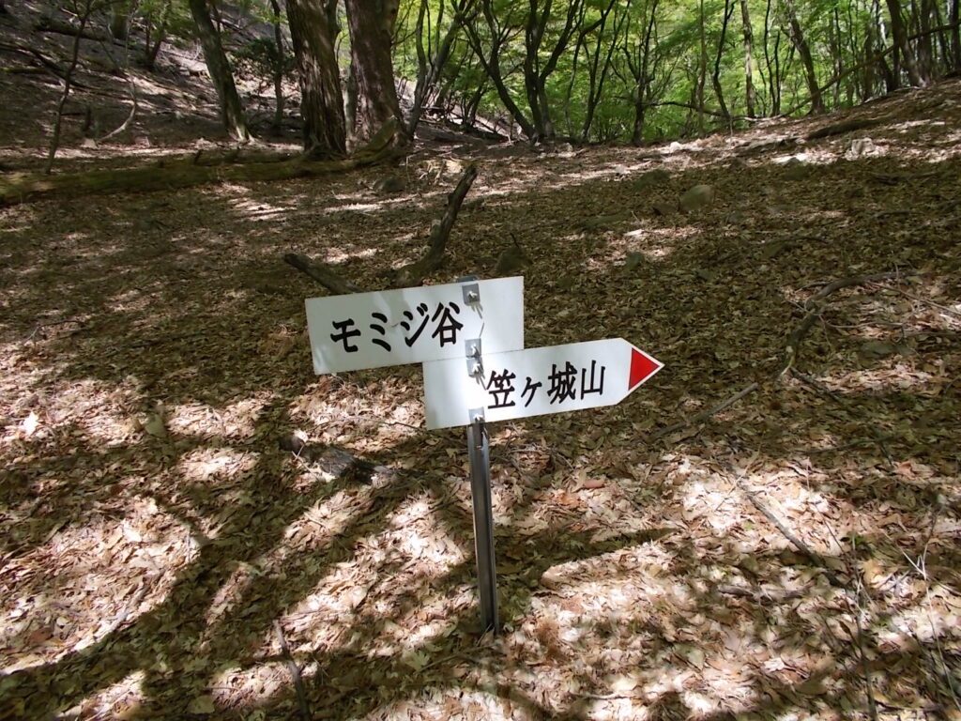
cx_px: 480
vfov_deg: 53.1
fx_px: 722
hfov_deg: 67.3
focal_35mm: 26
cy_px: 360
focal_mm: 4.6
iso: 80
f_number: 3.2
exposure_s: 1/125
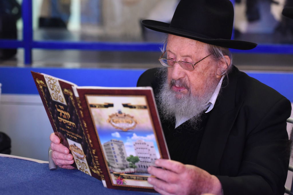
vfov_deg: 13.7
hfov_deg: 20.4
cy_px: 98
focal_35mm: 100
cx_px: 146
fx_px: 814
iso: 5000
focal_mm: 100
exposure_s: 1/50
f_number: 3.5
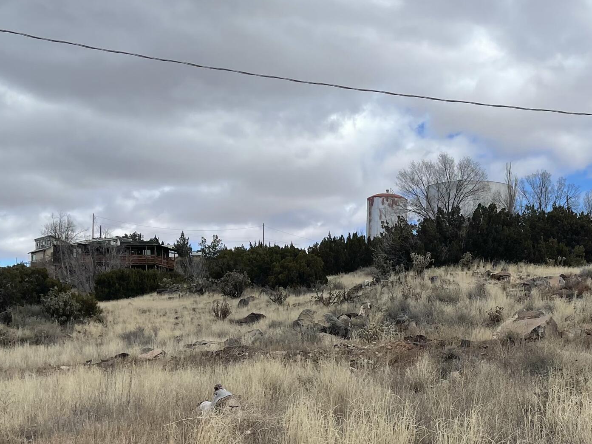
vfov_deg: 25.7
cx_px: 430
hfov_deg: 33.8
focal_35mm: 56
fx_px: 958
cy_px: 351
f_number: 1.6
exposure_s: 1/3344
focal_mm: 5.1
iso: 32
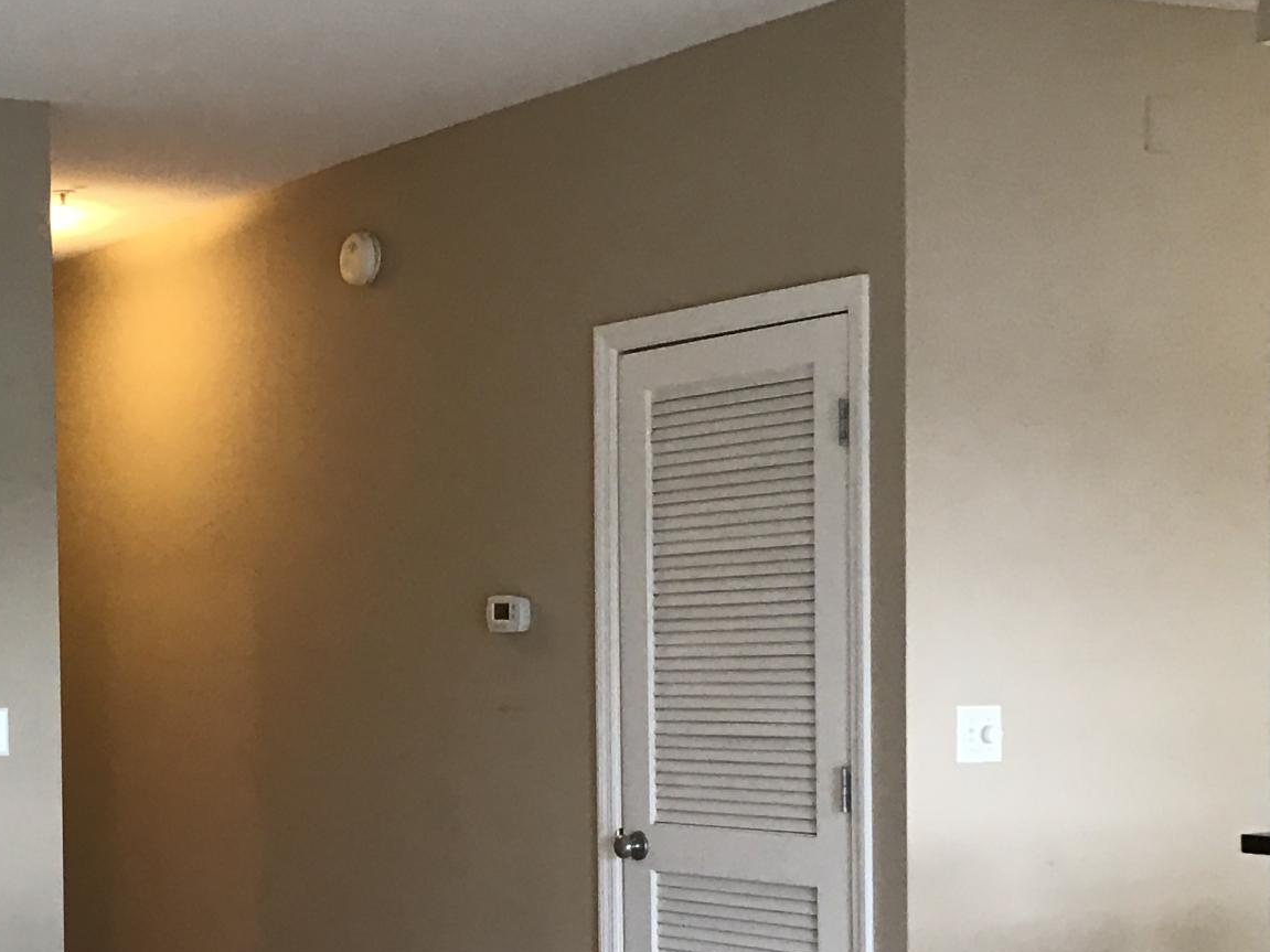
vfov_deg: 19.9
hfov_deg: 25.6
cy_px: 777
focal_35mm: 73
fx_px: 2678
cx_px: 56
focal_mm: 3.99
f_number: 1.8
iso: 32
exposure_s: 1/30
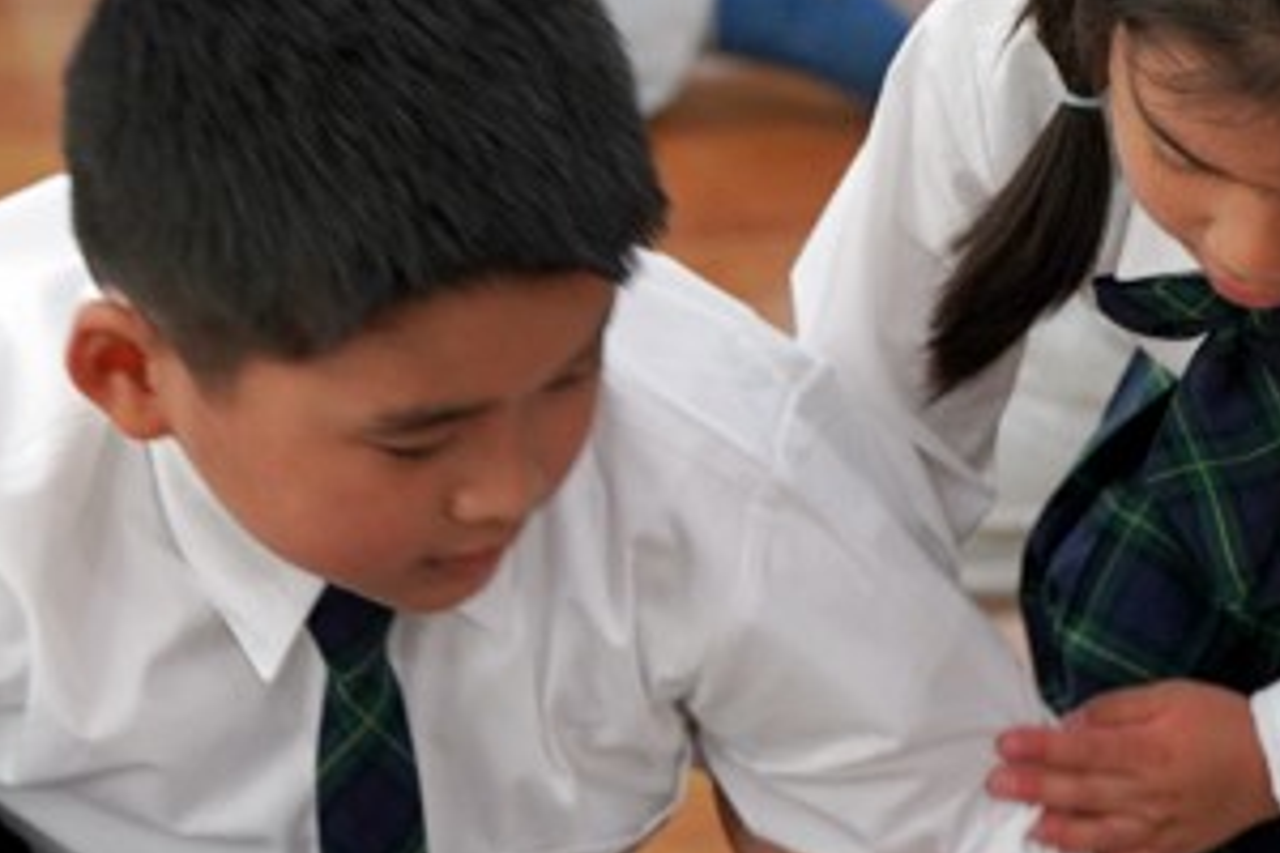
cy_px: 307
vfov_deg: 6.5
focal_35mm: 210
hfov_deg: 9.8
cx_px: 781
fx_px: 7466
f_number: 4
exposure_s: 1/160
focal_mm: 70
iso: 1250
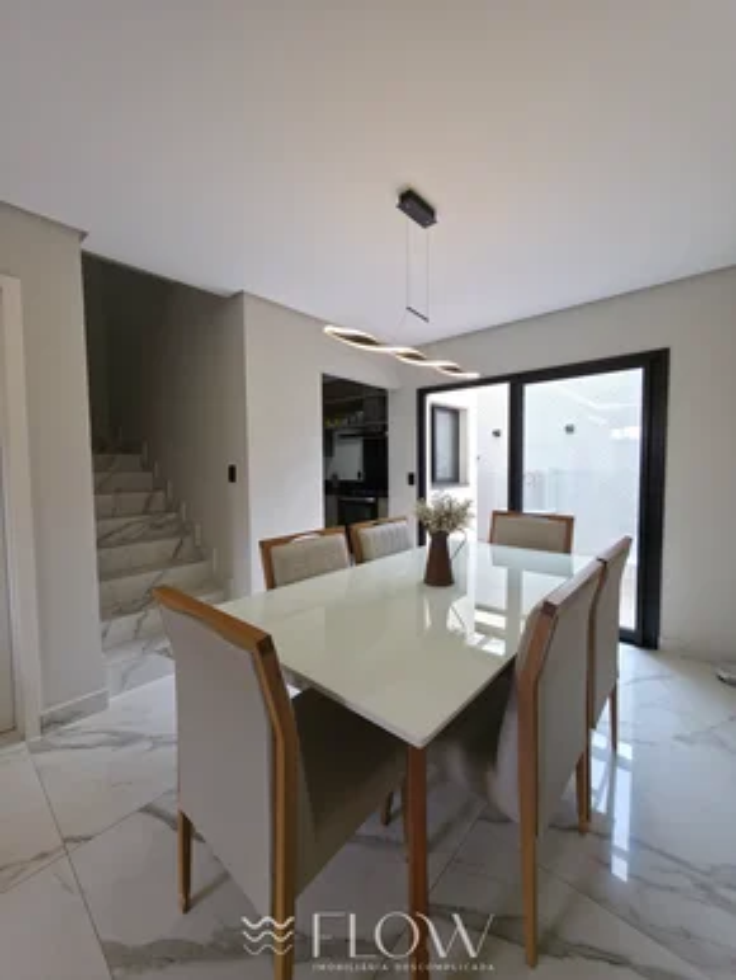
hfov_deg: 90.0
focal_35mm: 13
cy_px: 490
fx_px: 368
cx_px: 368
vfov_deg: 106.1
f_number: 1.9
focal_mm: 2.2
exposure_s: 1/60
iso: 40
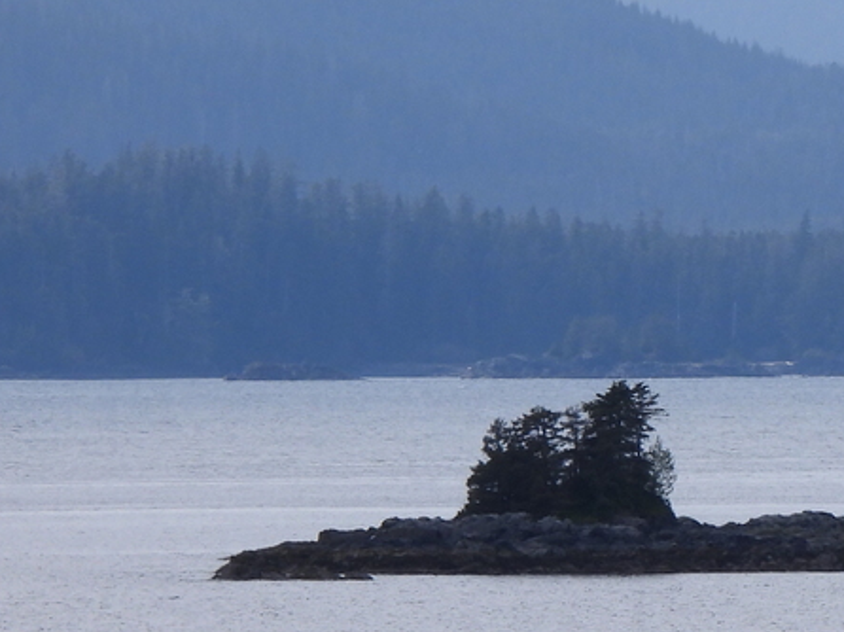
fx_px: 34993
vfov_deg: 1.0
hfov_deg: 1.4
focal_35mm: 1436
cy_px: 89
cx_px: 1145
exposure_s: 1/800
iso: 100
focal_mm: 89.2
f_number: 5
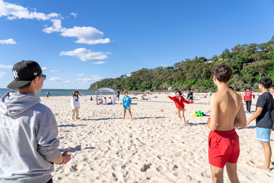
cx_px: 137
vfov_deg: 53.1
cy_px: 92
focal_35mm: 24
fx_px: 183
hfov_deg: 73.7
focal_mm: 24
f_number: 9
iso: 100
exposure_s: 1/250
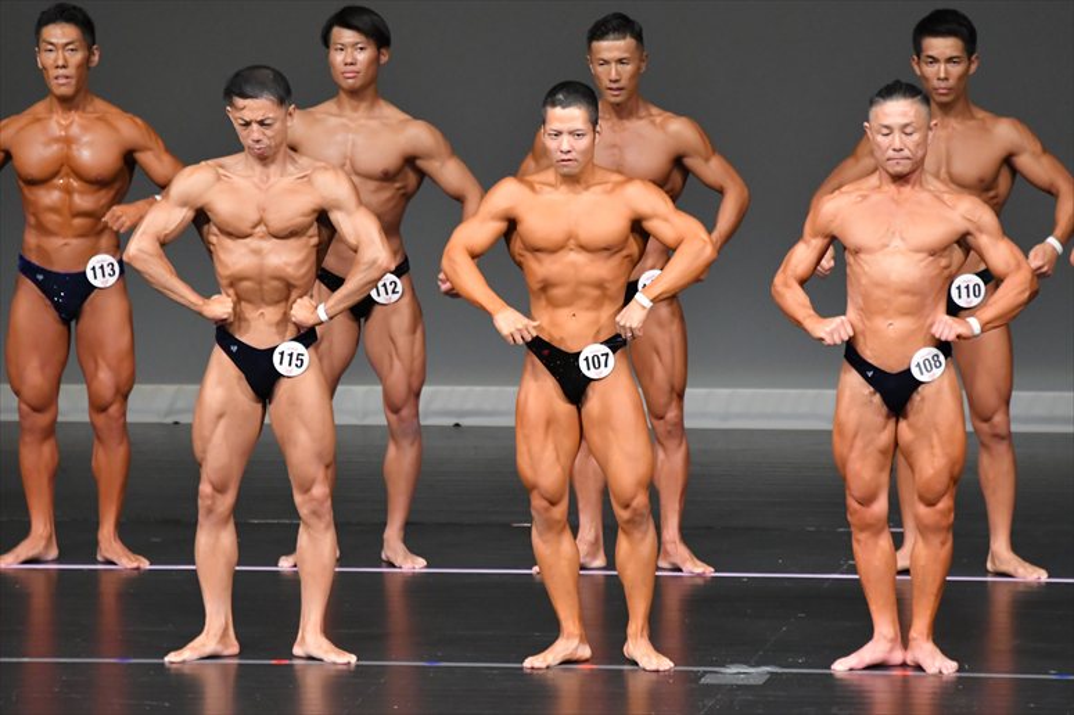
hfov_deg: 6.0
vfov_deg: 4.0
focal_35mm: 345
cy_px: 358
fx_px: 10288
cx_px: 537
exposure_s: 1/400
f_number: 5.6
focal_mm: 230
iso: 5000
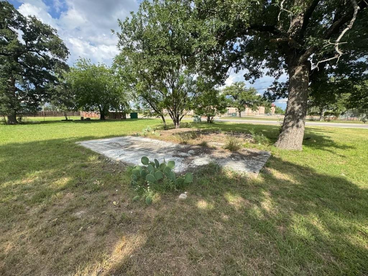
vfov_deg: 85.7
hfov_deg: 102.1
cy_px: 138
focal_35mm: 14
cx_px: 184
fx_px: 149
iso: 50
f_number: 2.2
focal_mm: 2.22
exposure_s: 1/1277
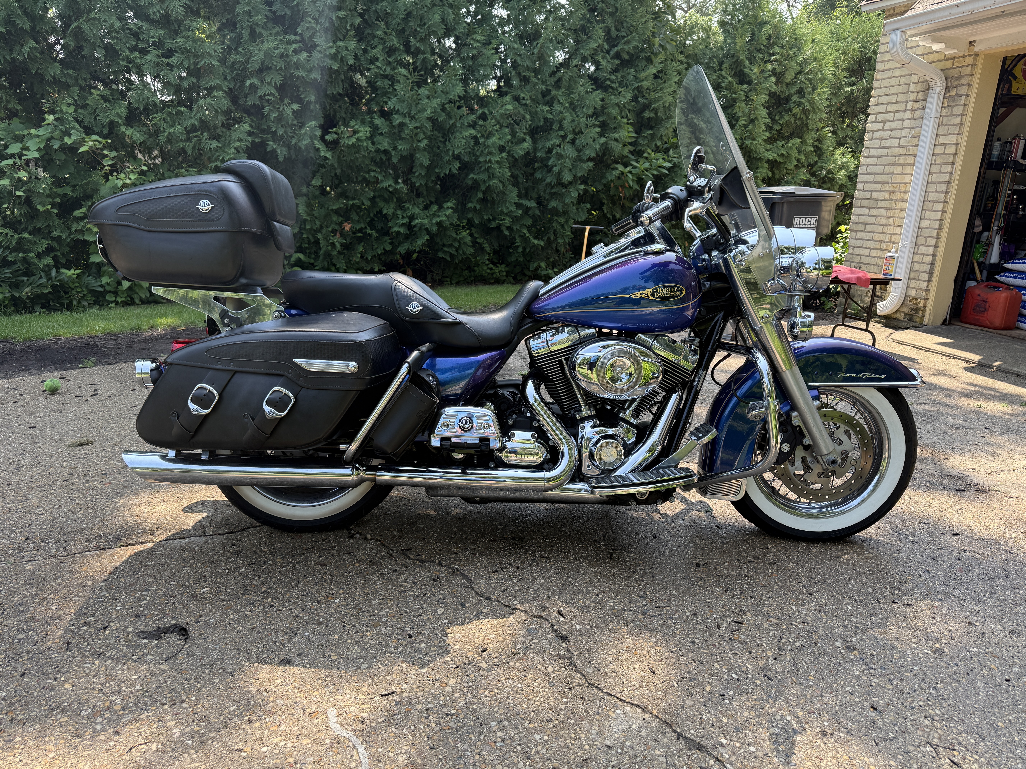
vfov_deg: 56.8
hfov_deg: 71.6
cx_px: 513
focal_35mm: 24
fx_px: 711
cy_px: 384
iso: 80
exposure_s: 1/695
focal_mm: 6.76
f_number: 1.78
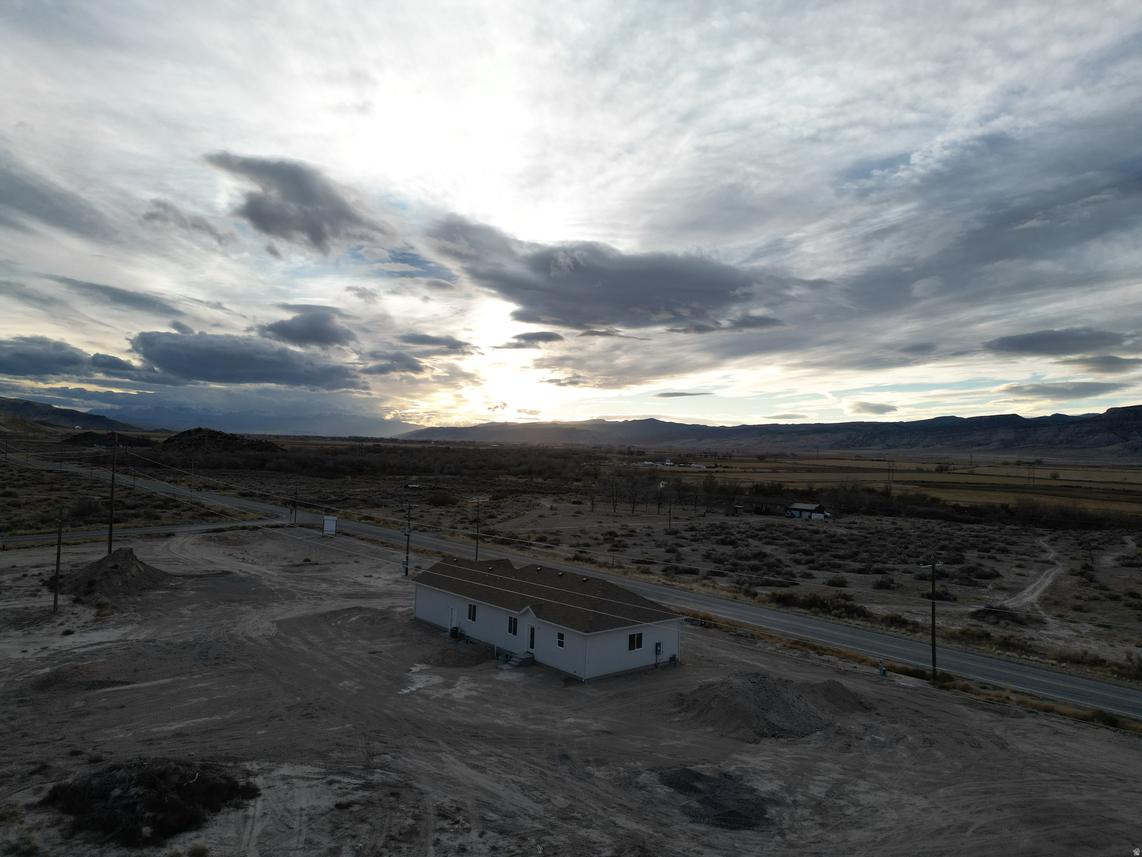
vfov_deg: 56.8
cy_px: 428
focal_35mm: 24
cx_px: 571
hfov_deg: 71.6
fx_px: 792
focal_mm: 6.72
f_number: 1.7
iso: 100
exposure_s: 1/1600
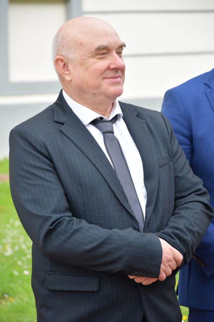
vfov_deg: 12.2
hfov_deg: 8.2
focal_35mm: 168
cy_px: 161
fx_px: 1498
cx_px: 107
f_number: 5.6
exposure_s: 1/250
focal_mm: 112
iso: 400
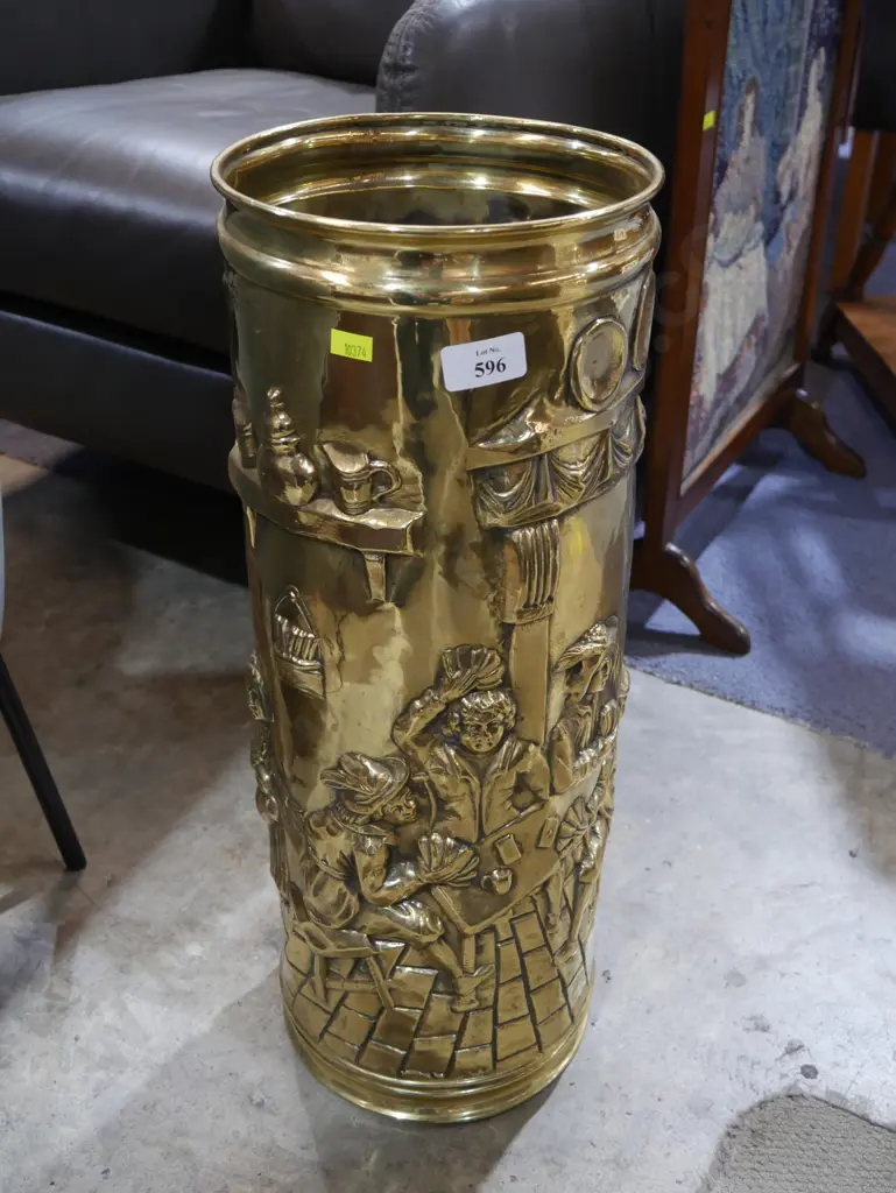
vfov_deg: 49.0
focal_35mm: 38
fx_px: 1310
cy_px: 596
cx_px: 448
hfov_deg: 37.8
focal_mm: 19
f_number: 4.1
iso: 800
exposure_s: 1/60
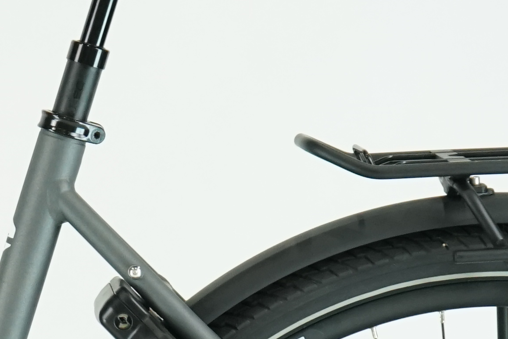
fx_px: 4021
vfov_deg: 4.8
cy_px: 404
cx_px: -290
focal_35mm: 285
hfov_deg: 7.1
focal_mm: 55
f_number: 5.6
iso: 1600
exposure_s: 1/200
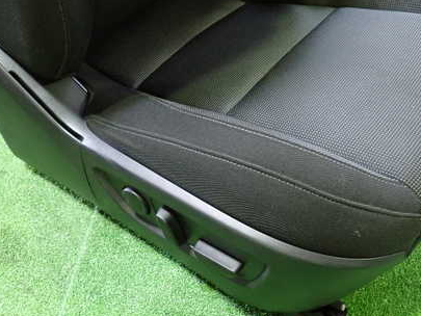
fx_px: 450
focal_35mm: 37
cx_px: 183
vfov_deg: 38.7
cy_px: 164
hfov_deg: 50.0
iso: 640
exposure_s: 1/30
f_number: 2
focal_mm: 4.5
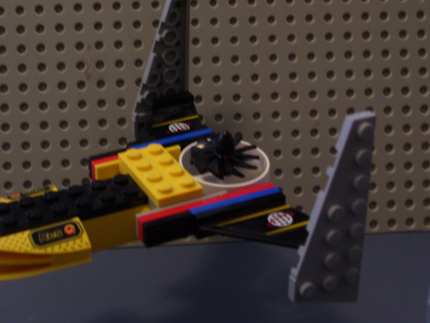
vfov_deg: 21.0
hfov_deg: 27.8
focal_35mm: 70
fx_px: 870
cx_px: 215
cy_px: 162
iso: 160
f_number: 4
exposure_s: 1/8
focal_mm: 11.6
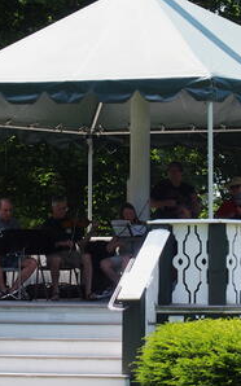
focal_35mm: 131
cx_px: 130
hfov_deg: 10.0
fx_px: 1378
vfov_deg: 16.0
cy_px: 193
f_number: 3.5
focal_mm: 19.6
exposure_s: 1/500
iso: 100
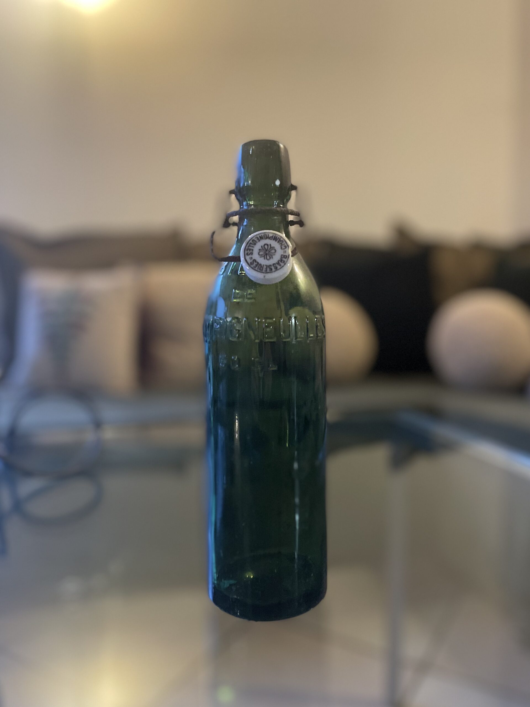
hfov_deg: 53.1
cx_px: 265
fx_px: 531
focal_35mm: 26
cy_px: 354
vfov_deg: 67.3
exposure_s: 1/33
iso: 500
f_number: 1.6
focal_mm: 4.2
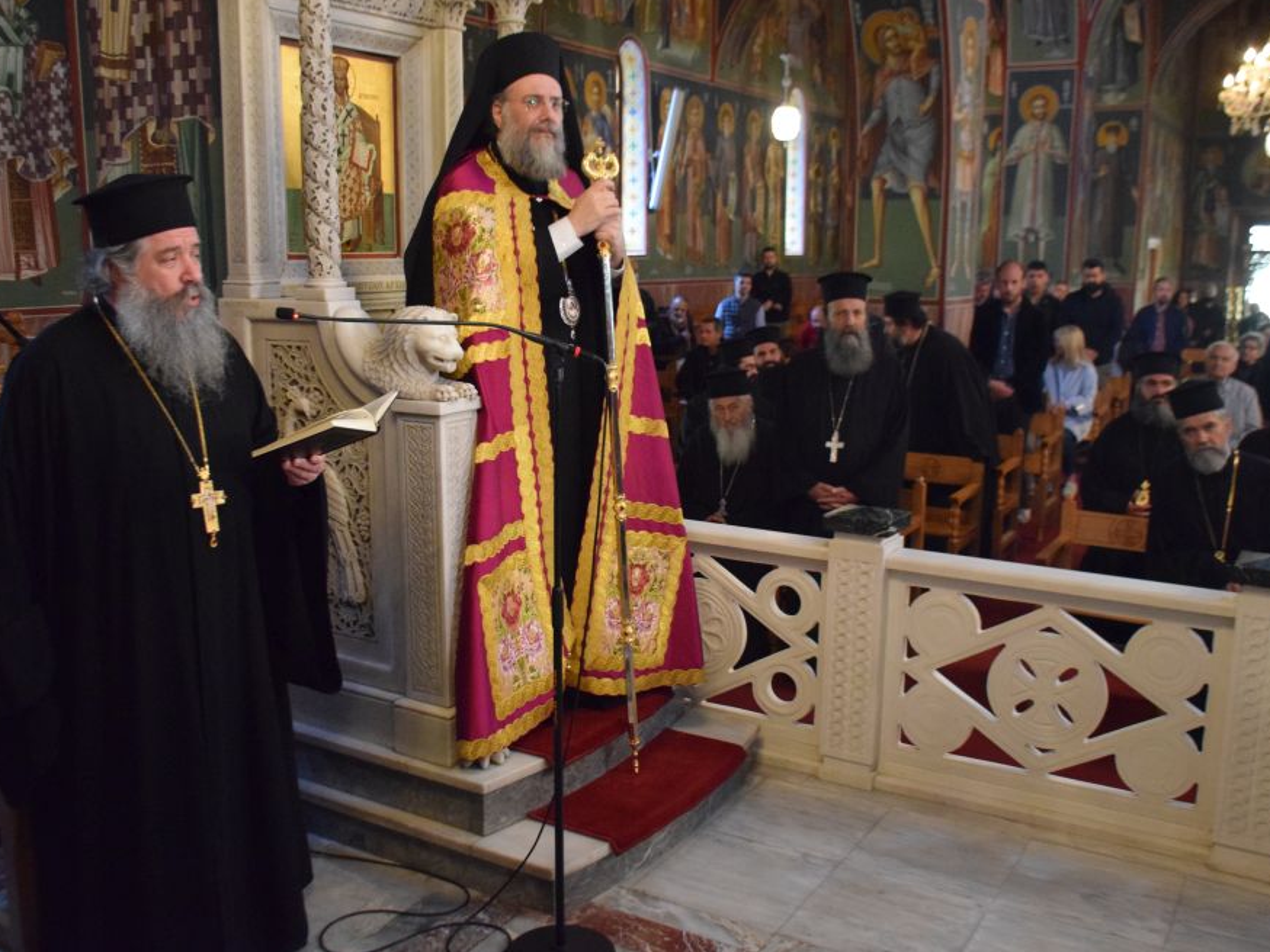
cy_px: 472
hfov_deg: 55.3
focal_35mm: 33
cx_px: 647
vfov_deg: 43.0
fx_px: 1211
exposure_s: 1/60
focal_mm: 20
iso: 5000
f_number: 3.5
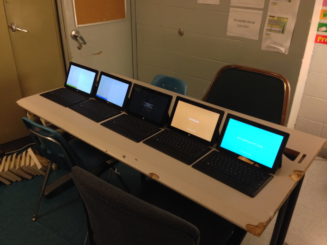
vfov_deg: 42.9
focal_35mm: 33
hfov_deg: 55.4
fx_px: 312
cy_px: 122
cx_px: 164
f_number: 2.4
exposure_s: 1/17
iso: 400
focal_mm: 4.12
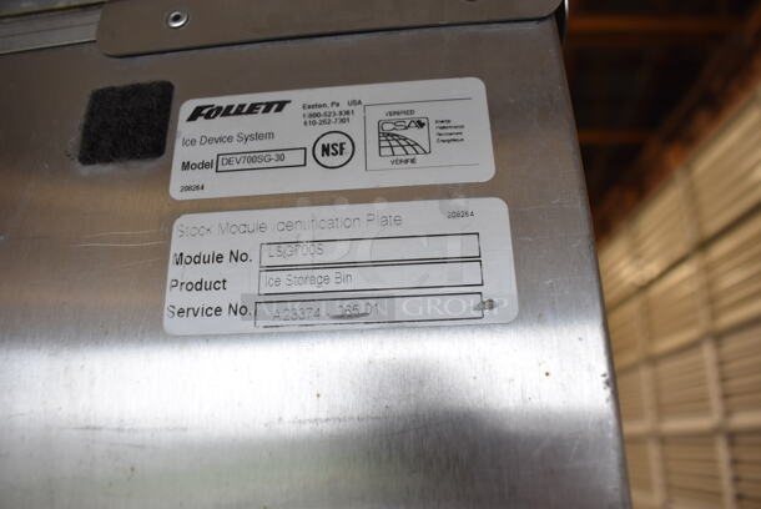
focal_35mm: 27
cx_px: 380
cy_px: 254
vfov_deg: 48.0
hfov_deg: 67.3
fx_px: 571
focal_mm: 18
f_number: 5.6
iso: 640
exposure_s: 1/60
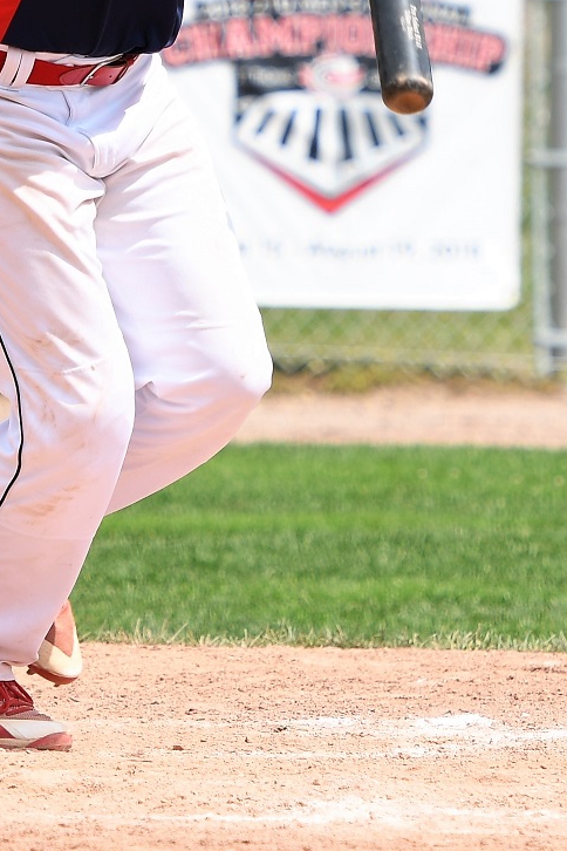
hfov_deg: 3.1
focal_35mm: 449
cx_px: 221
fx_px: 10607
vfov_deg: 4.6
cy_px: 114
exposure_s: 1/1000
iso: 100
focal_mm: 170
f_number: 3.5
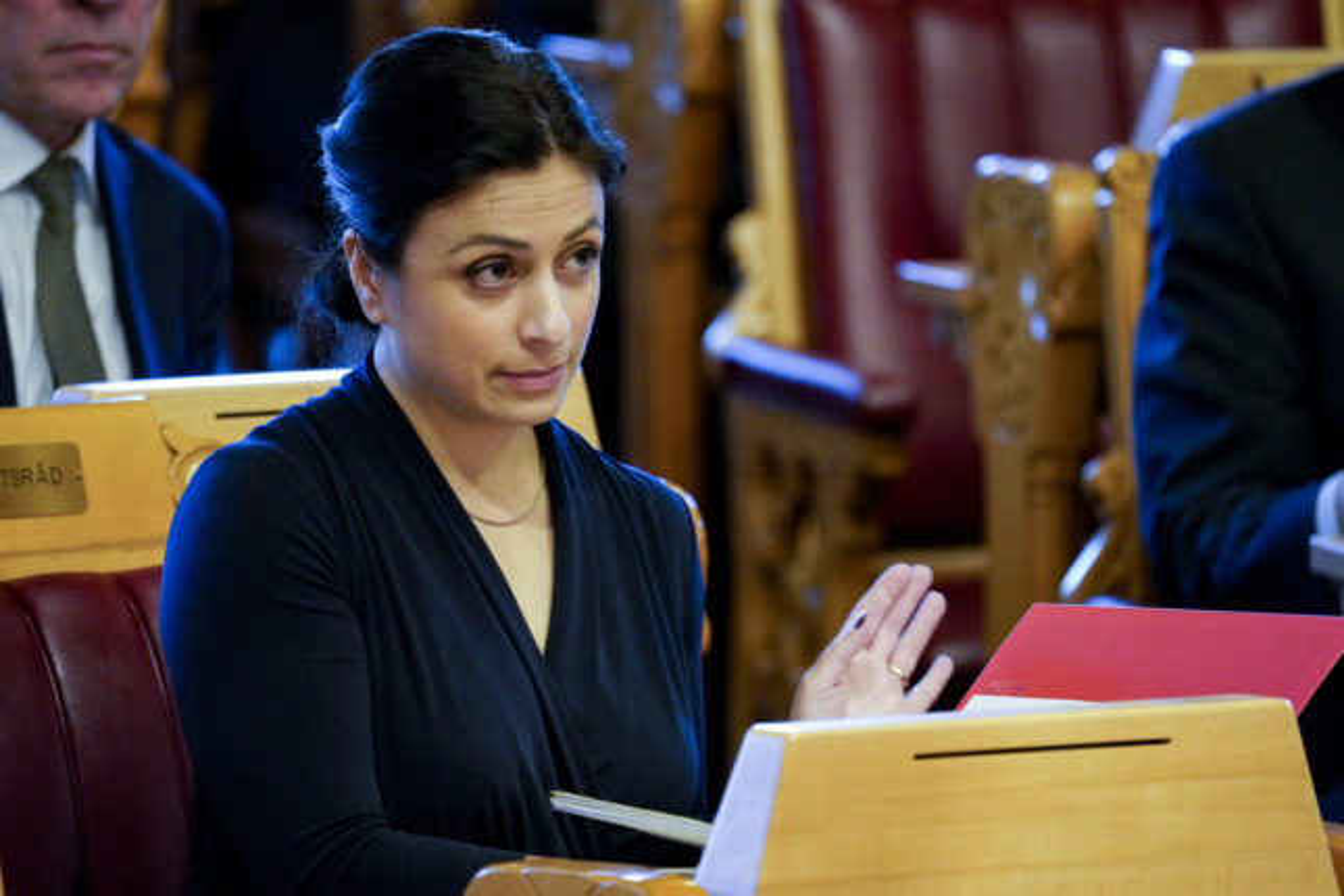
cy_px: 448
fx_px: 19337
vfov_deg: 2.7
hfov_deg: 4.0
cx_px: 672
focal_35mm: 518
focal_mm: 518
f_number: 6.3
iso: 8000
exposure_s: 1/160
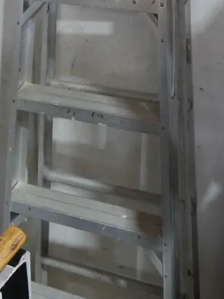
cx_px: 89
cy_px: -5
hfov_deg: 21.6
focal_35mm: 68
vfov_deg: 26.9
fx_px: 586
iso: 640
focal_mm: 14
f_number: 3.5
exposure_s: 1/60
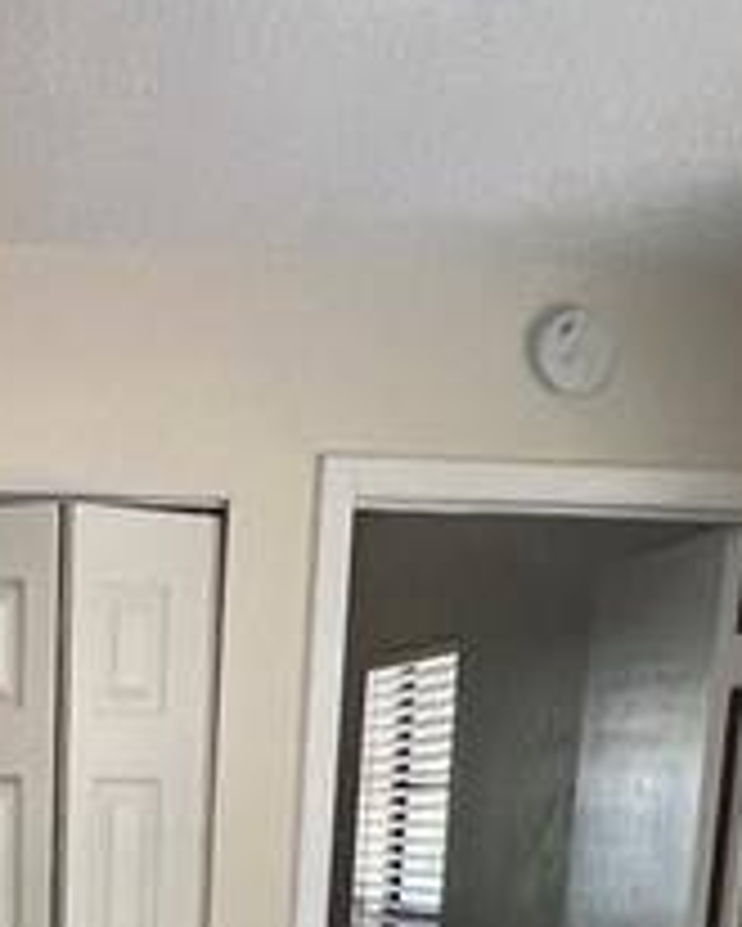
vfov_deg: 21.3
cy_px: 1426
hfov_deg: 19.9
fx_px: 2030
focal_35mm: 74
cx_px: -49
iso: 250
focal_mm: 1.57
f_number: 1.8
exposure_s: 1/99
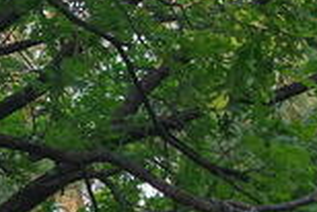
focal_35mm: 321
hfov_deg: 6.3
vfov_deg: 4.3
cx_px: -226
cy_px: 298
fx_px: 2829
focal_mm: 55
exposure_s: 1/125
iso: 1600
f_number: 8
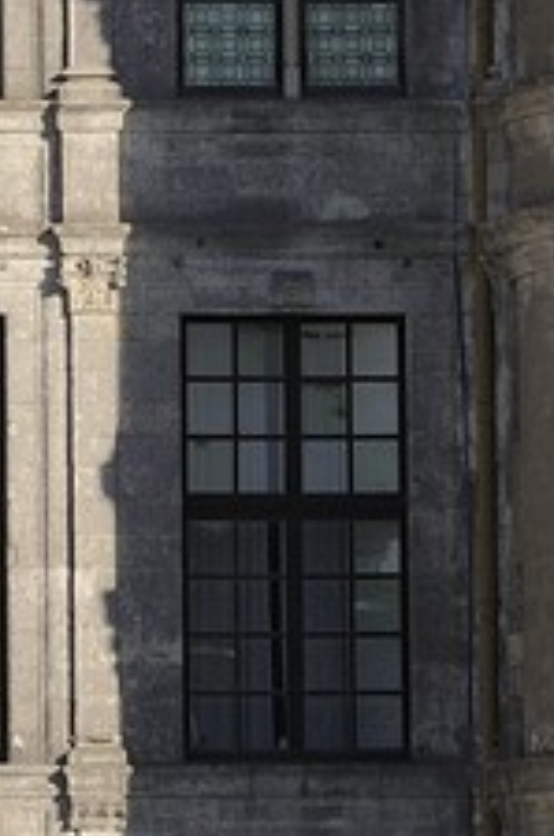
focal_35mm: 926
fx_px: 21473
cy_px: -910
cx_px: -796
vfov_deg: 2.2
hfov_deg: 1.5
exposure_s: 1/400
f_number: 9
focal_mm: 130
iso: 200
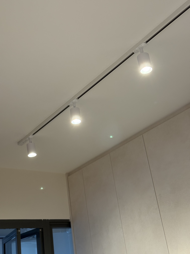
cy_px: 127
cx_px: 95
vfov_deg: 39.7
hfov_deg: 30.3
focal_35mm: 48
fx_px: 351
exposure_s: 1/100
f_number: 1.78
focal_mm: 6.76
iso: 200
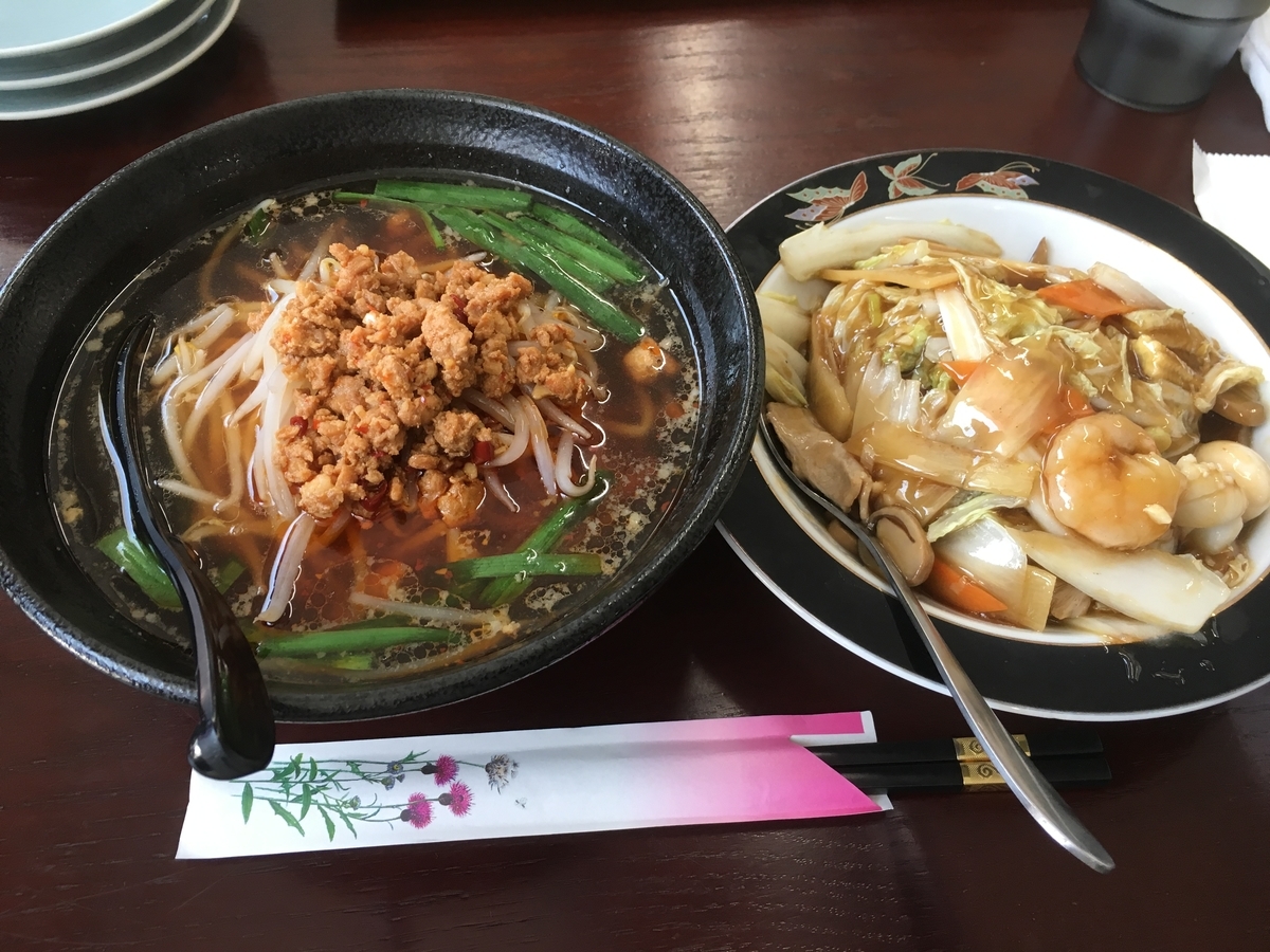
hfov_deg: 61.7
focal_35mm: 29
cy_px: 476
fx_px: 1064
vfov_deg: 48.2
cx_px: 635
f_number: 2.2
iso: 32
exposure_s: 1/30
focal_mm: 4.15
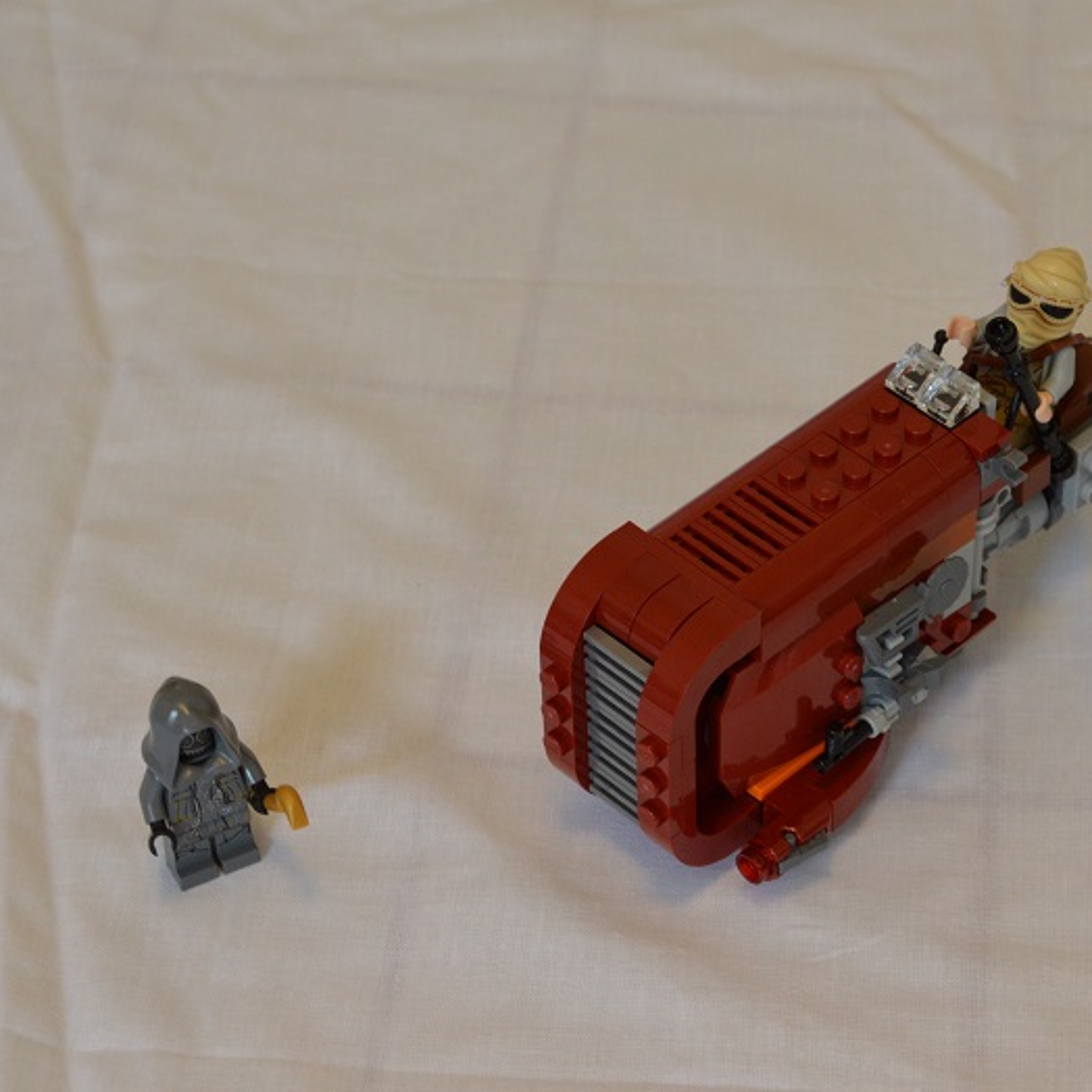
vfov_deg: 17.2
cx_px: 759
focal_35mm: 101
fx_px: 3605
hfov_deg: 17.2
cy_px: 545
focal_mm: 52
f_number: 9
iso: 800
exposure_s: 1/13
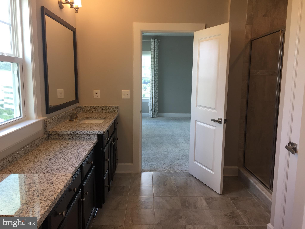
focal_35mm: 29
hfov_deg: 61.7
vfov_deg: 48.2
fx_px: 256
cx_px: 152
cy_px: 114
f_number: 2.2
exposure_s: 1/40
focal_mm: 4.15
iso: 32
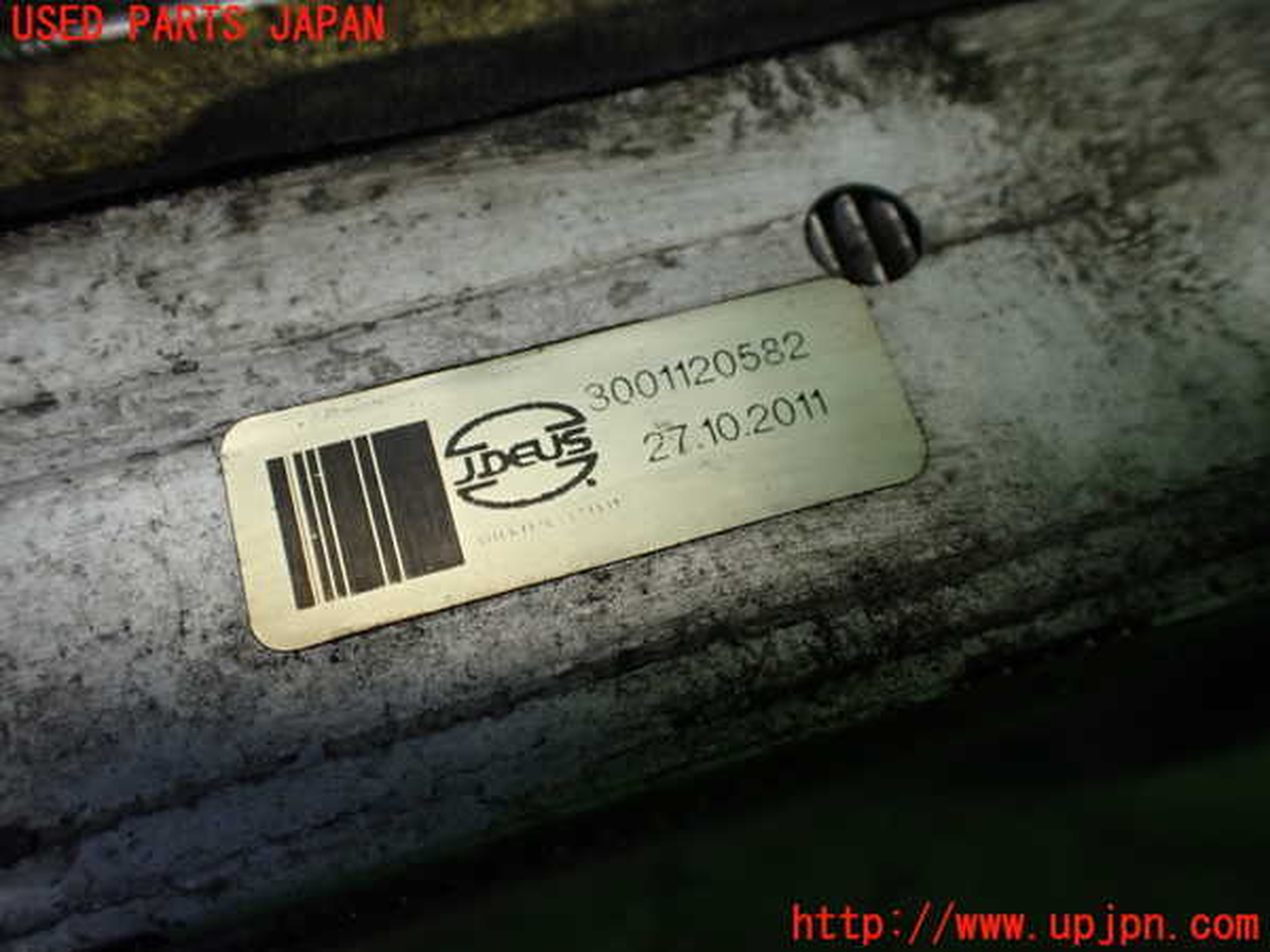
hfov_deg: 60.0
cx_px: 635
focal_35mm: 30
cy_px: 476
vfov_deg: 46.8
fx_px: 1101
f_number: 2.3
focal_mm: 5.4
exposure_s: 1/125
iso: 250
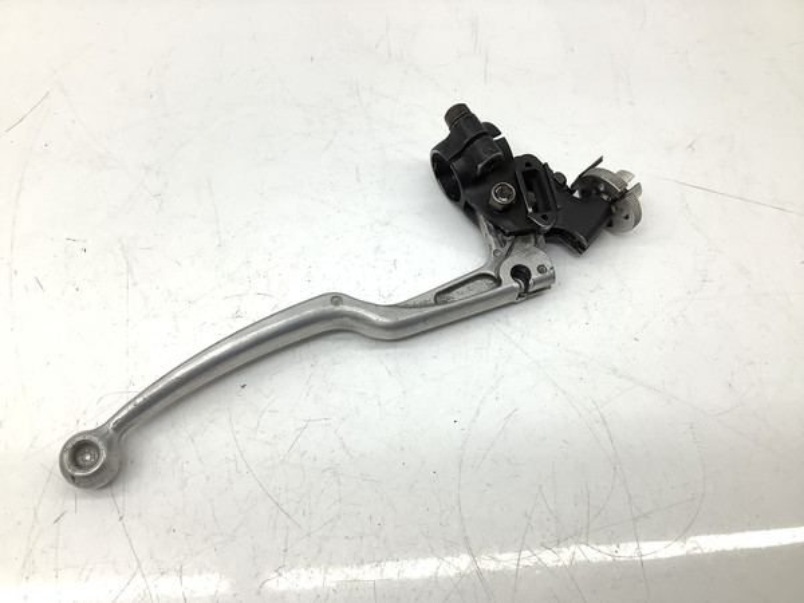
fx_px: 720
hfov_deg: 58.4
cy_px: 302
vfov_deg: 45.4
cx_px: 402
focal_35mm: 31
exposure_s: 1/120
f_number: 2.4
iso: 50
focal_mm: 3.3
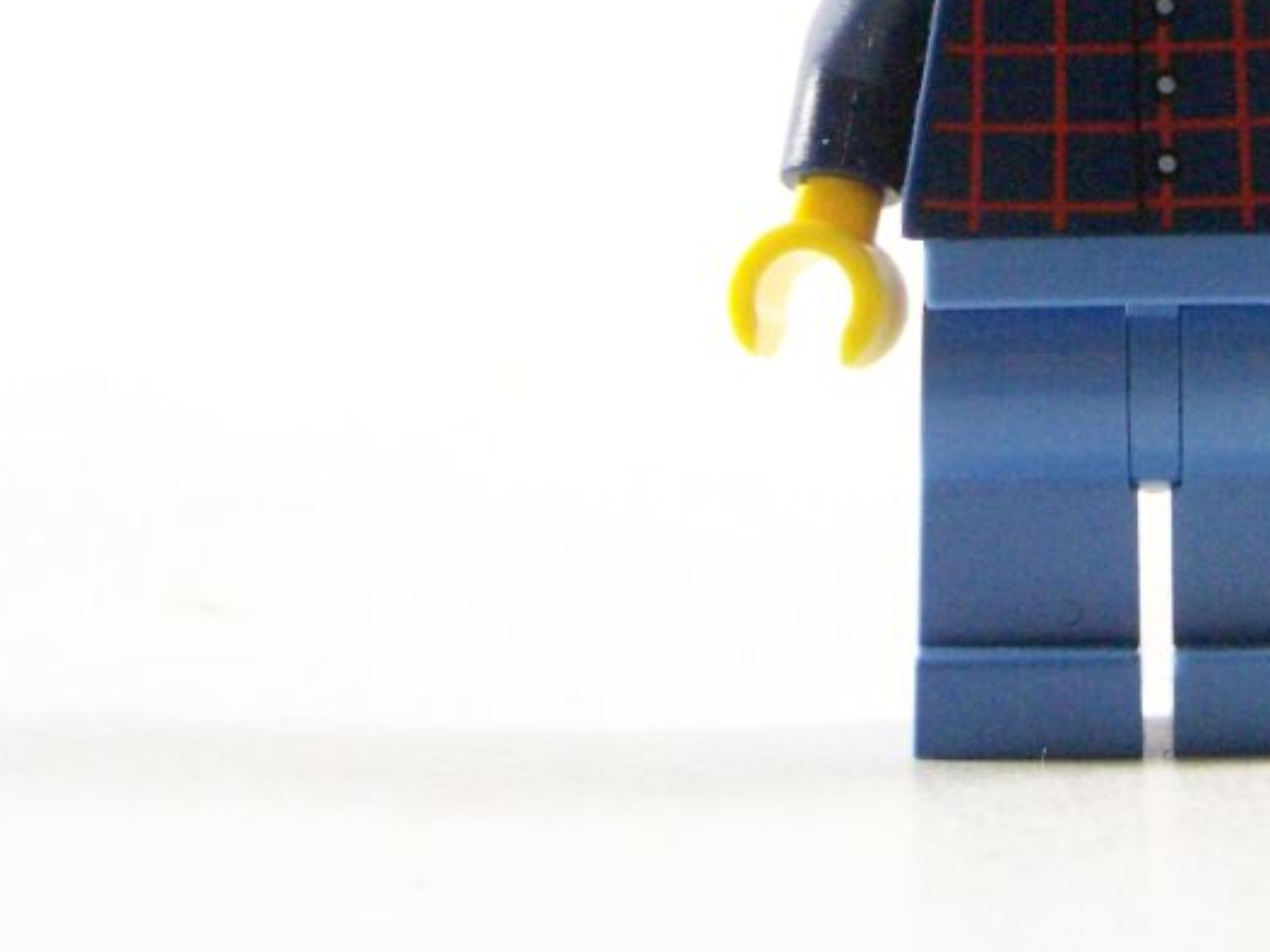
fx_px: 5833
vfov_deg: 9.3
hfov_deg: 12.3
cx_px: 1162
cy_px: 48
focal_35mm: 159
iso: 400
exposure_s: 1/60
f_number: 3.2
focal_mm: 13.7
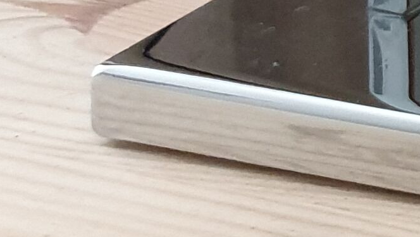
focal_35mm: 172
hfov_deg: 11.2
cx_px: 882
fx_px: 1916
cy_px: -761
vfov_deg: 5.8
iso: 250
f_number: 1.5
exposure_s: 1/20
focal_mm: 4.3
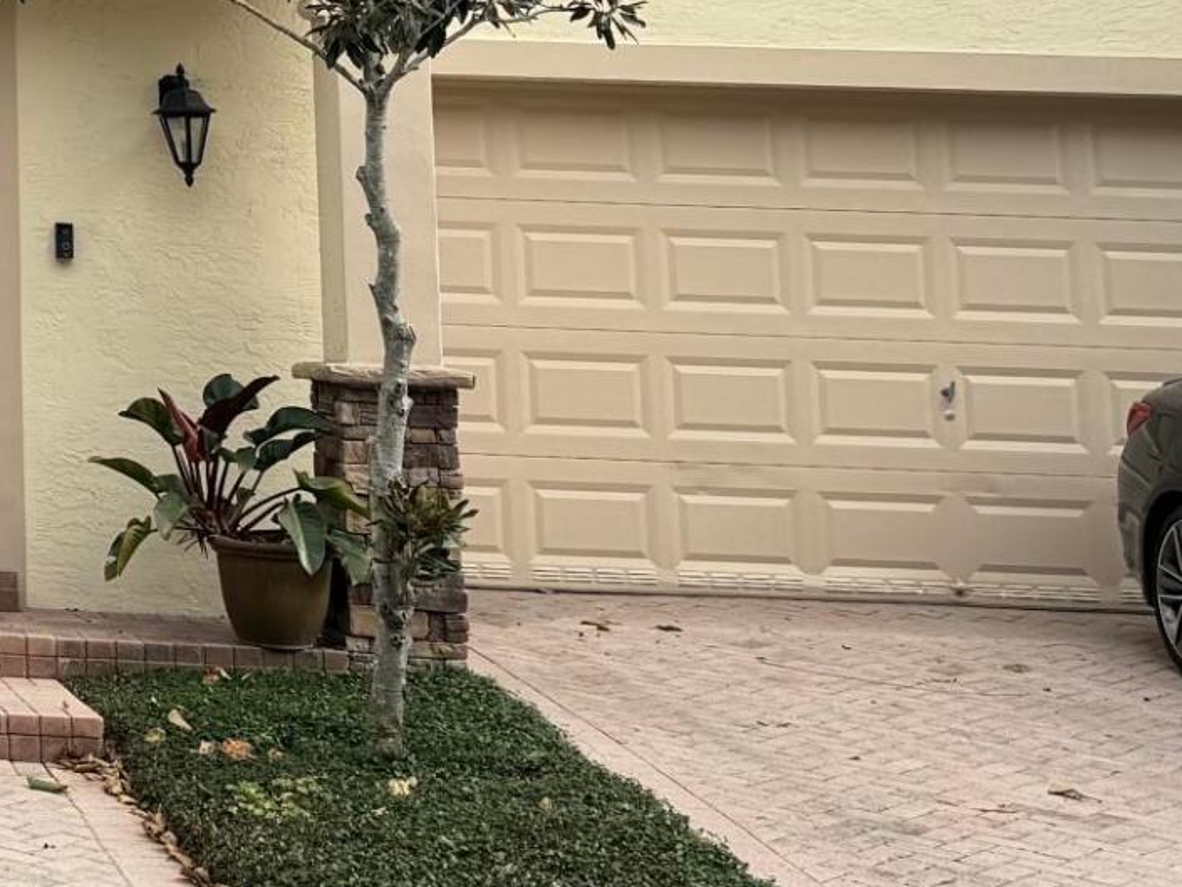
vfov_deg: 14.2
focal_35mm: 98
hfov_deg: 17.3
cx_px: -768
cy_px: -396
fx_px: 3347
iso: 80
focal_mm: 6.86
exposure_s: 1/2252
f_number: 1.78
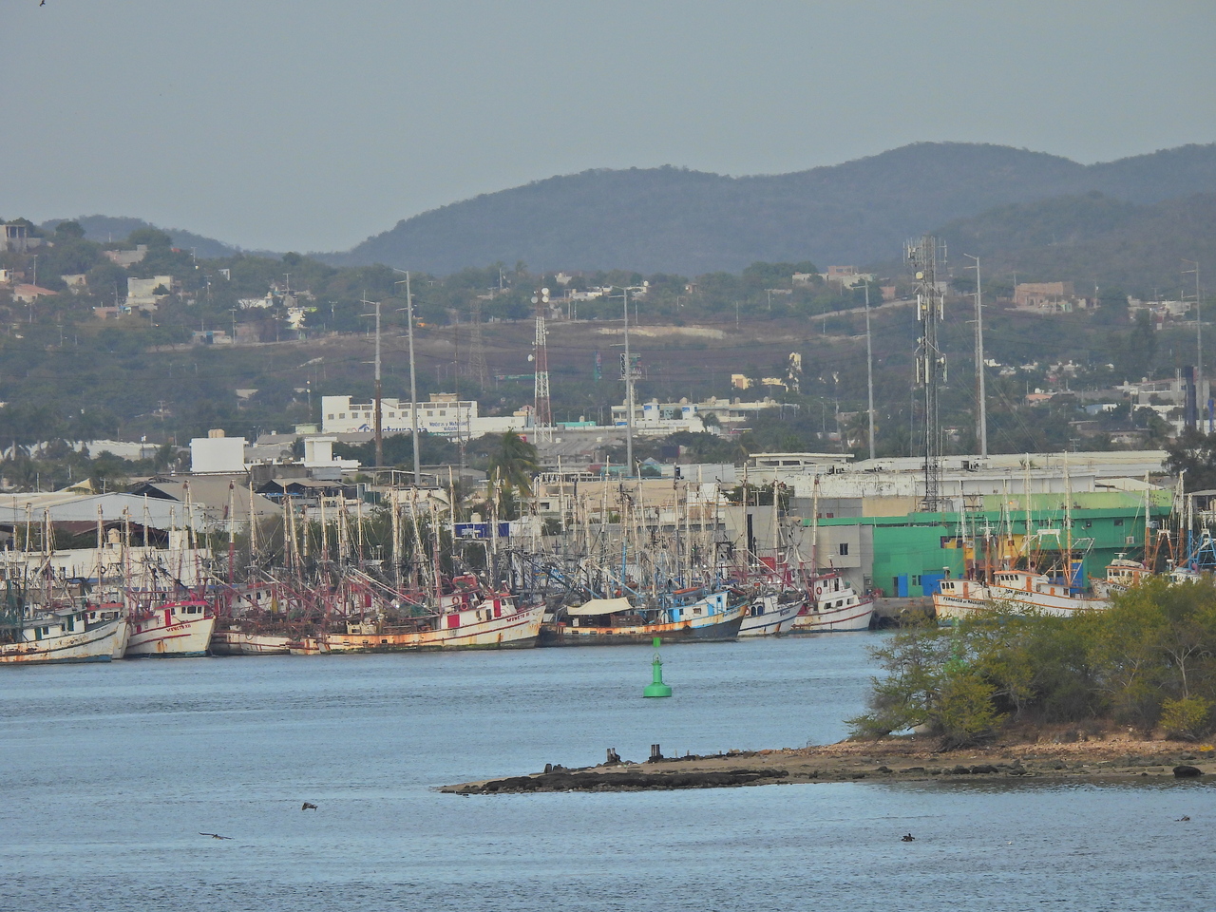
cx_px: 608
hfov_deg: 3.1
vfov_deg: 2.3
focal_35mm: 650
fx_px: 22833
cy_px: 456
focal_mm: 116
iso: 100
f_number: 5.6
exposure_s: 1/500
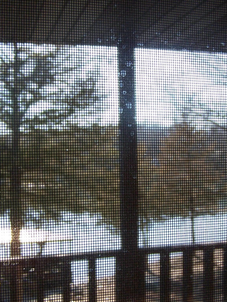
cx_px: 129
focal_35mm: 51
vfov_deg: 37.5
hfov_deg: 28.5
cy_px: 151
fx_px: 446
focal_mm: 6.3
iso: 80
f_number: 2.8
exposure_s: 1/250
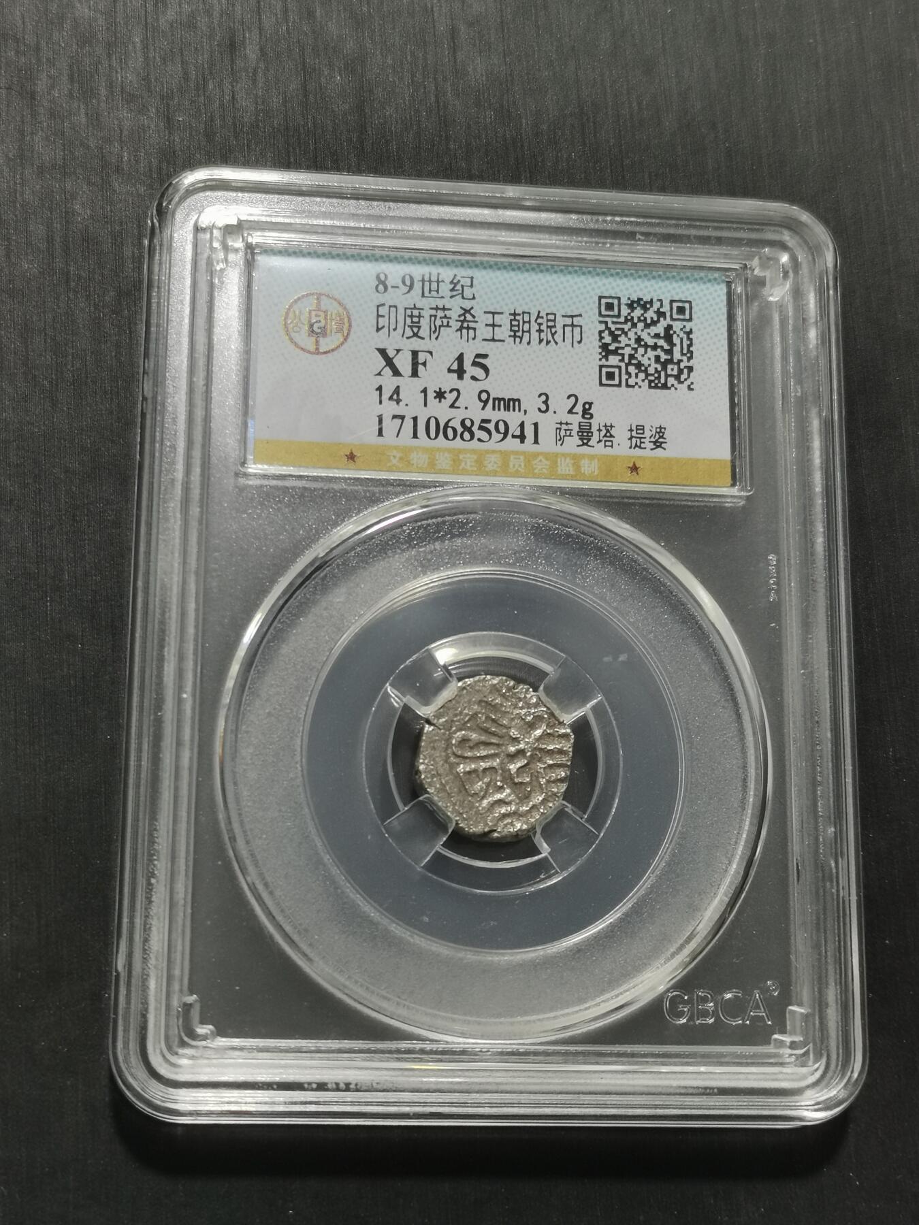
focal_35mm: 56
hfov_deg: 26.1
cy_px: 612
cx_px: 460
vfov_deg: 34.3
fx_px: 1982
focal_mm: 5.58
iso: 80
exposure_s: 1/100
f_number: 1.8
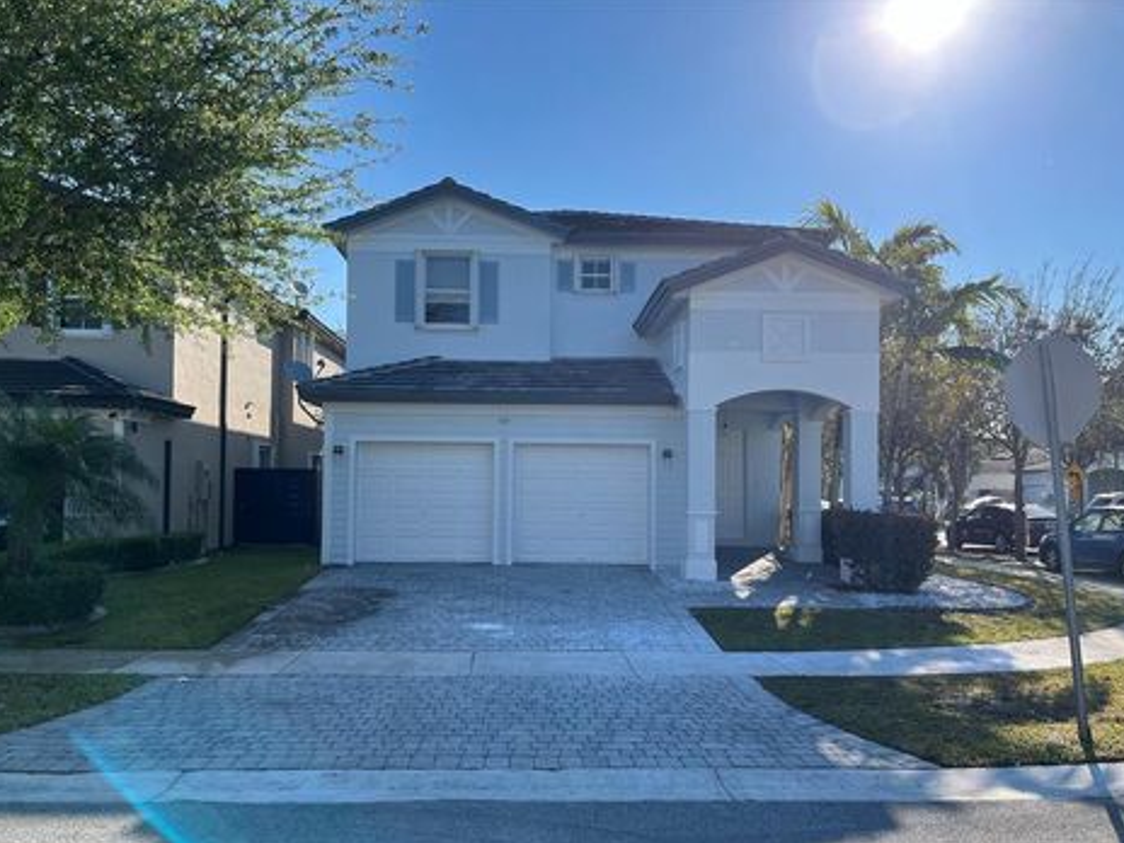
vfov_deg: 49.7
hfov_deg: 63.4
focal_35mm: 28
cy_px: 449
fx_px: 909
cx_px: 555
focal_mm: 5.1
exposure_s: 1/3623
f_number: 1.6
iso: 50
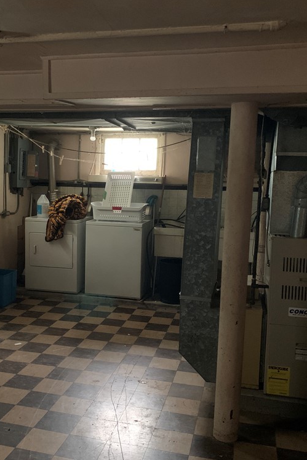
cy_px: 234
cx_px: 113
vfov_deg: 51.9
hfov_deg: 35.7
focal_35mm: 37
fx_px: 473
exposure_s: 1/16
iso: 800
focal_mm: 4.25
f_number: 1.8
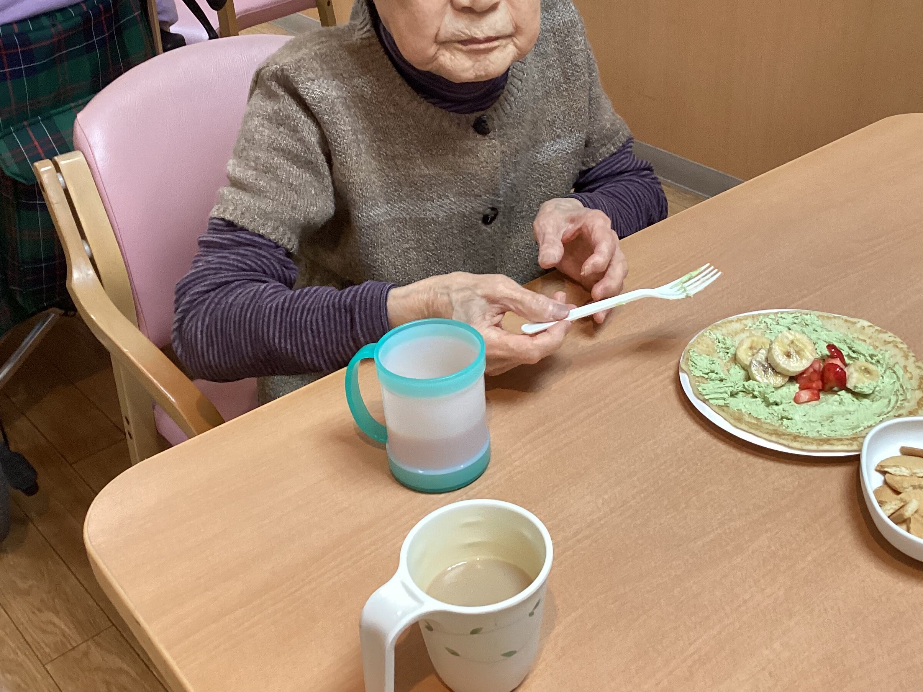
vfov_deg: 34.1
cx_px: 534
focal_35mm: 42
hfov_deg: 44.6
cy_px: 242
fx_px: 1120
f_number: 2.4
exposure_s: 1/60
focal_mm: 3.3
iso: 200
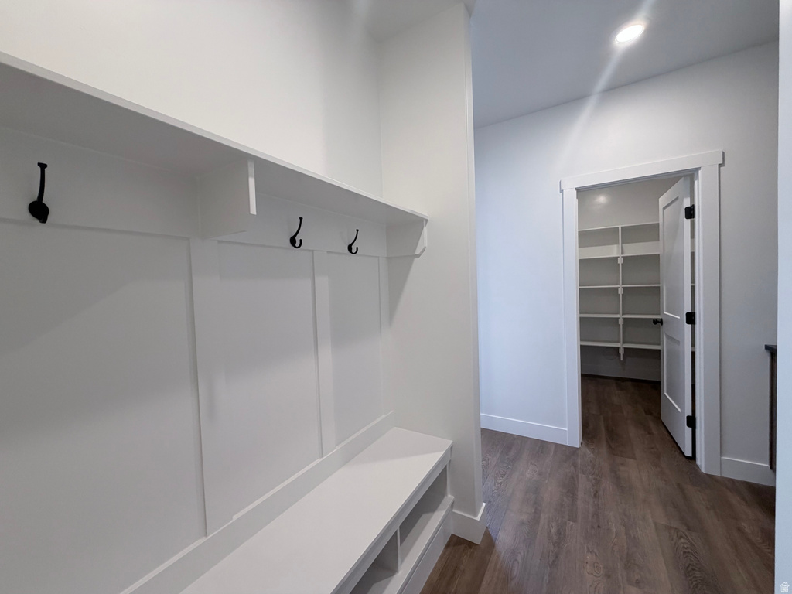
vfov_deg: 85.7
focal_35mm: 14
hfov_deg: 102.1
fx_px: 320
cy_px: 297
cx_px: 396
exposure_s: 1/120
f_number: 2.2
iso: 200
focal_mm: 2.22
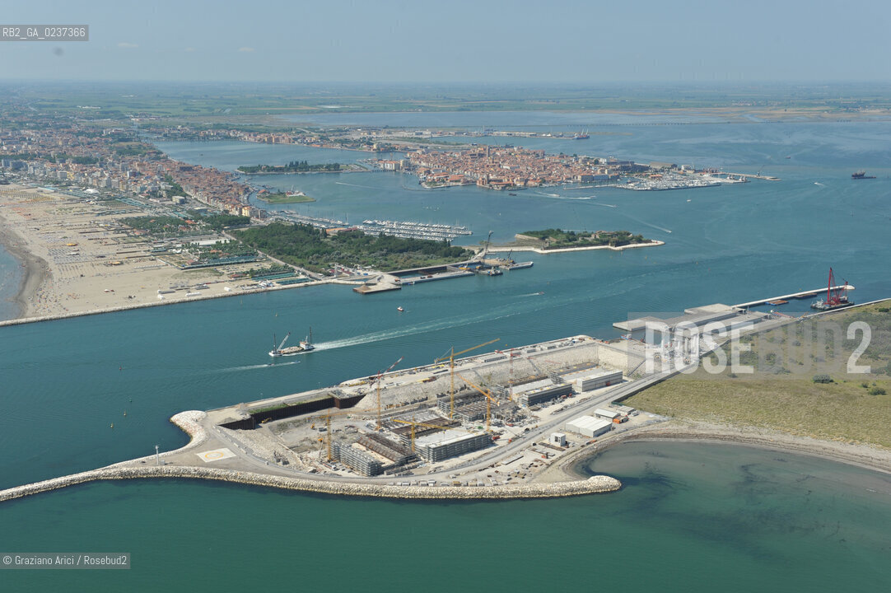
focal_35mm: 42
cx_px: 446
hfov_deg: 46.4
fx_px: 1039
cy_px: 296
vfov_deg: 31.9
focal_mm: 42
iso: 400
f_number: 8
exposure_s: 1/1250
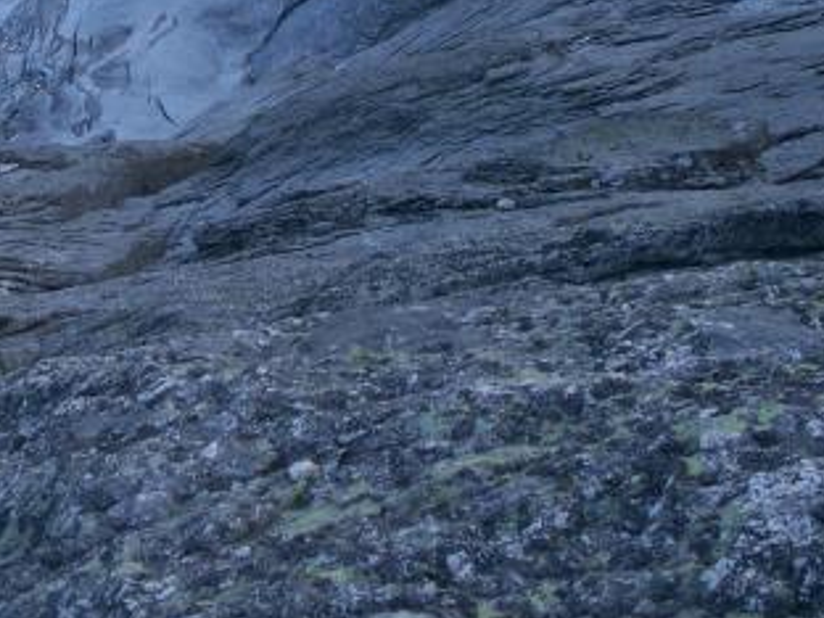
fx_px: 1809
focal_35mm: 76
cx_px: 209
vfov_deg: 19.1
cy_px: 95
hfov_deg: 25.4
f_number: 3.5
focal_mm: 7.7
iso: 50
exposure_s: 1/250
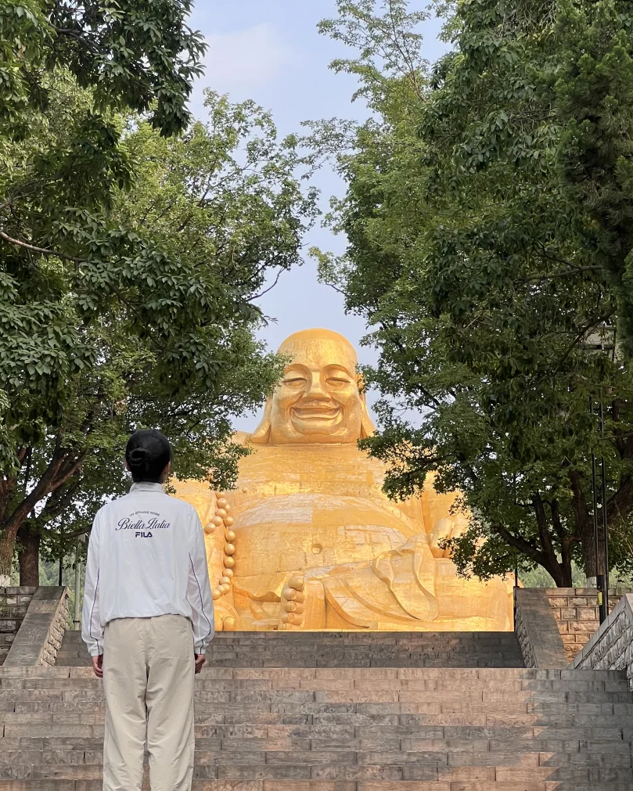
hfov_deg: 14.4
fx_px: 2505
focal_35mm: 107
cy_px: 439
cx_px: 269
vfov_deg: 17.9
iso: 32
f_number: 2.8
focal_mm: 9
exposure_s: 1/161
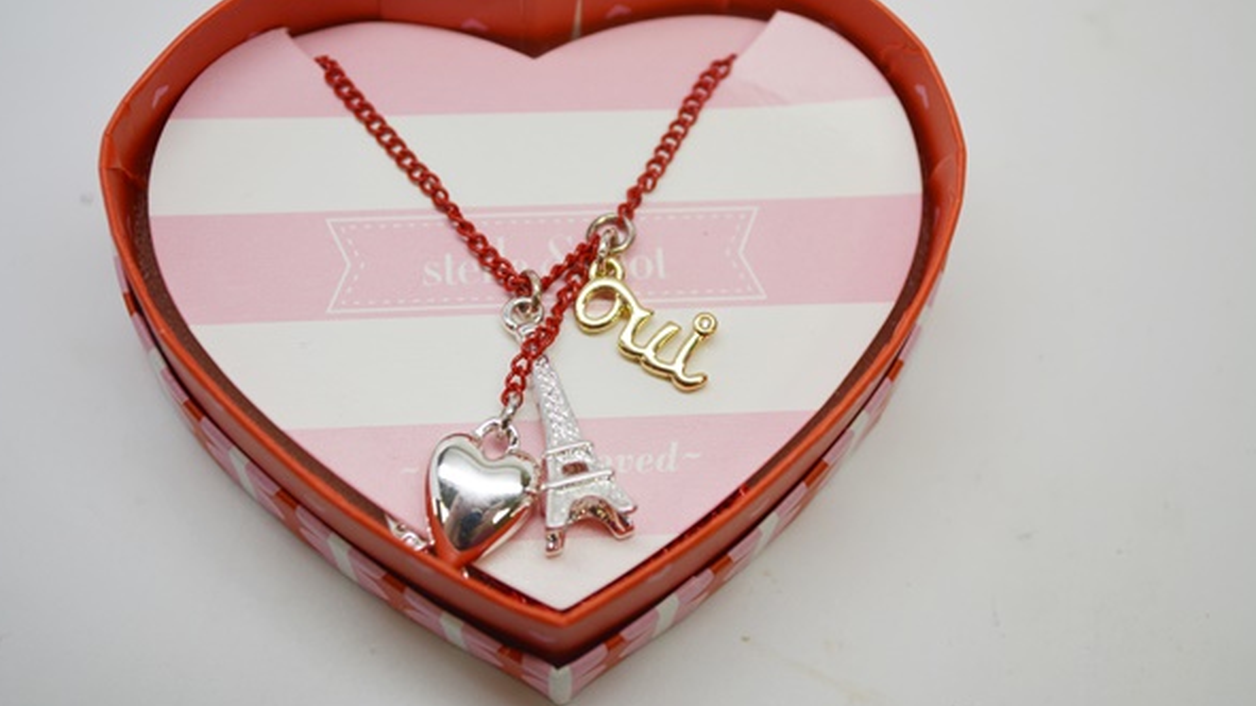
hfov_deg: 31.4
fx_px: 2231
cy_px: 287
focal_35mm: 67
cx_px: 623
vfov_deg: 18.0
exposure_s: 1/125
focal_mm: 42
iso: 360
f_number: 5.6
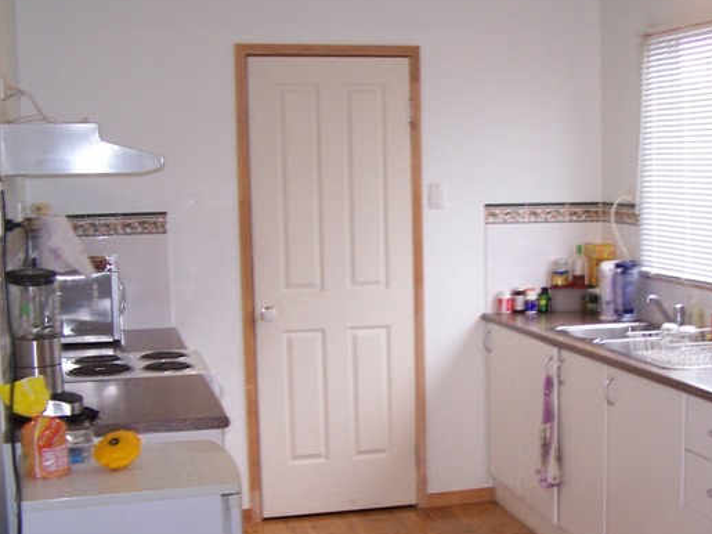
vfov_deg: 24.8
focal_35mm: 59
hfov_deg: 32.4
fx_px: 1213
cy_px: 306
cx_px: 485
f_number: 2.8
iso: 140
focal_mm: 6.3
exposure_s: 1/90
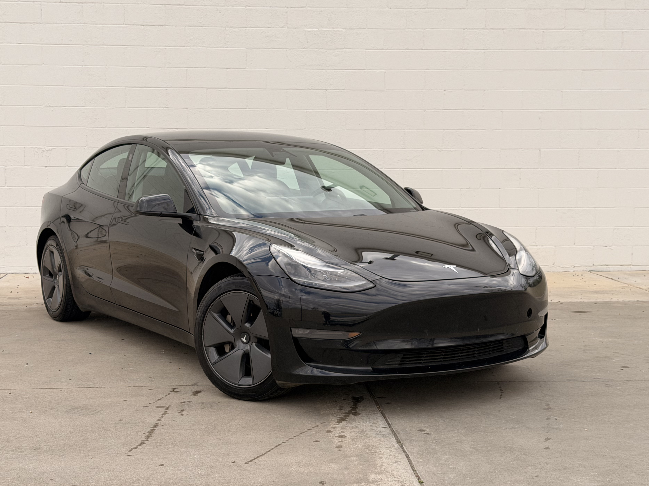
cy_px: 256
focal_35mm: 52
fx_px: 975
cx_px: 301
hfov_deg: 36.8
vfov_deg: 28.0
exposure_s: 1/1642
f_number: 1.78
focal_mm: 6.76
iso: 64
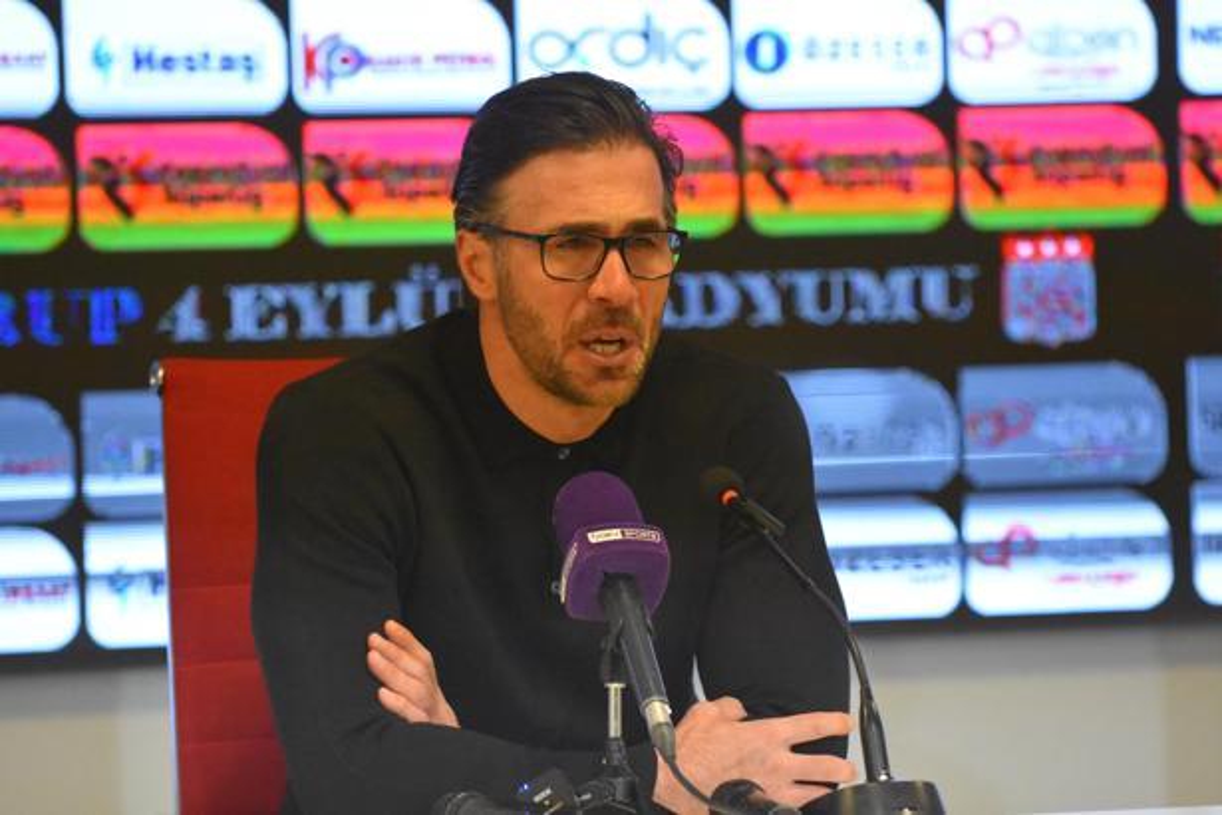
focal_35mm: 240
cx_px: 611
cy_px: 408
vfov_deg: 5.7
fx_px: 8146
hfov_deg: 8.6
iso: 9000
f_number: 2.8
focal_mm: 160
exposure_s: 1/1000
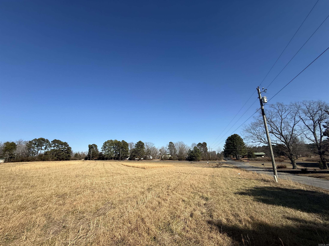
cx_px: 164
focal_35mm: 14
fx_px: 133
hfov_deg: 102.1
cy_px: 123
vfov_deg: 85.7
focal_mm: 2.22
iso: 50
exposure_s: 1/2237
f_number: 2.2
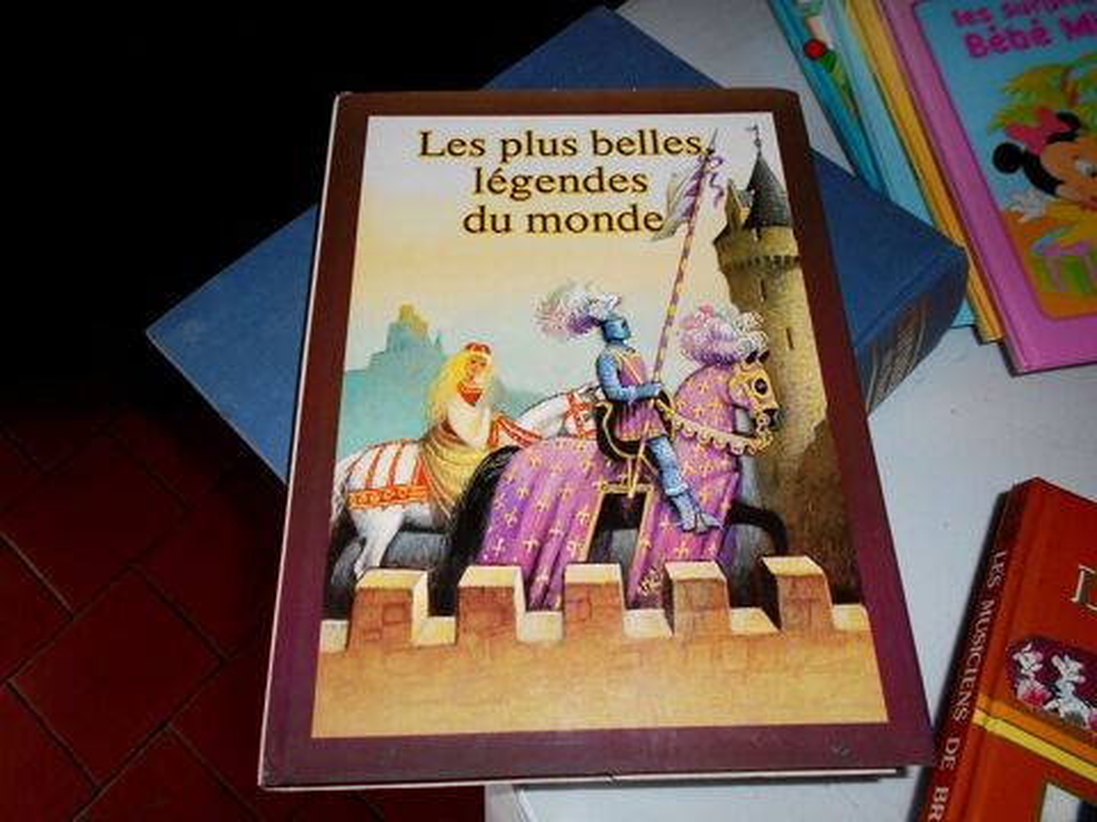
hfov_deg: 67.3
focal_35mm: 26
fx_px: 824
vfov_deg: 53.1
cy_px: 411
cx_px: 548
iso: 80
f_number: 3.2
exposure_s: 1/25
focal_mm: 4.6
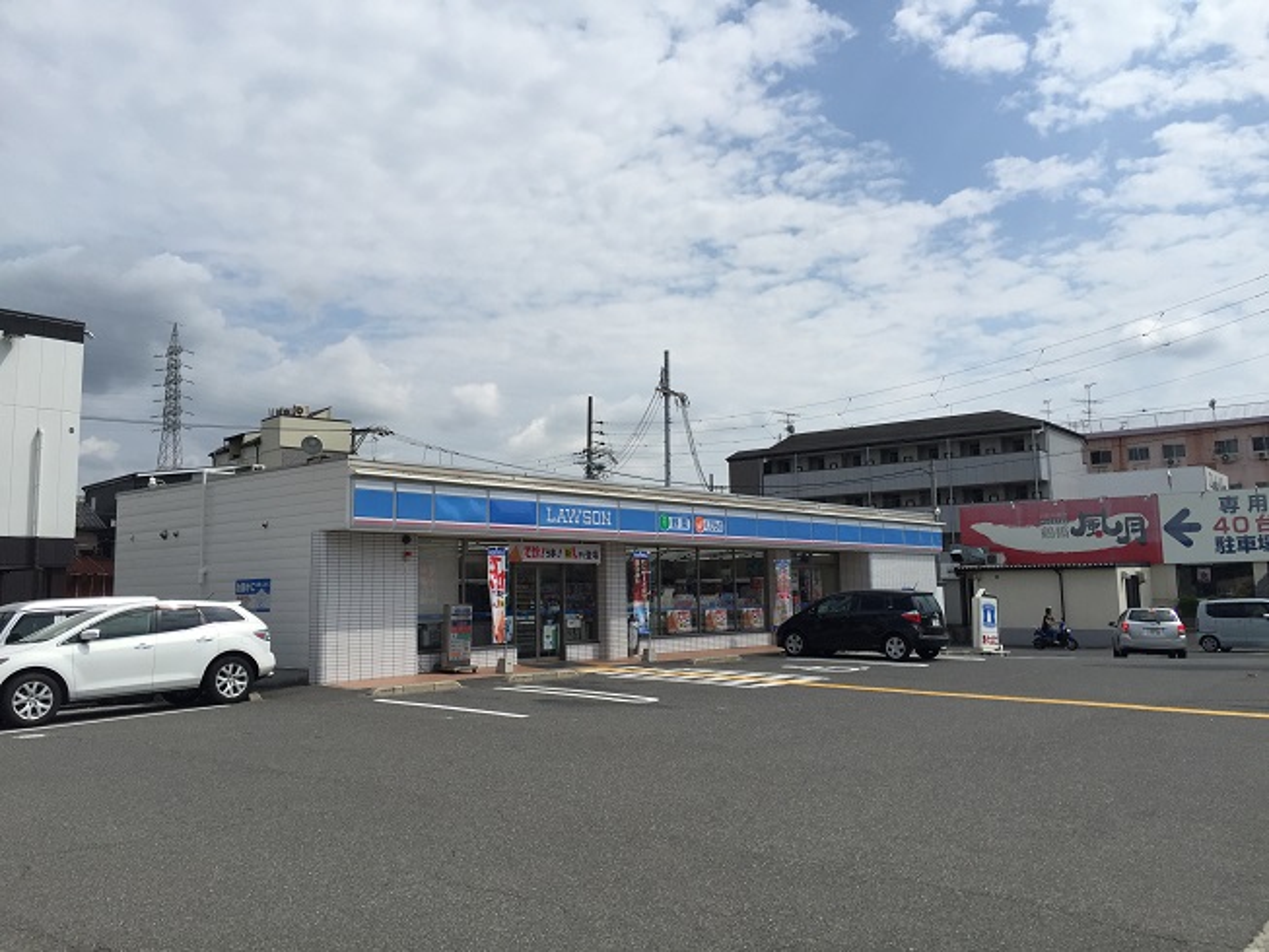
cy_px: 476
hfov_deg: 61.7
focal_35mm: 29
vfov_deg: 48.2
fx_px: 1063
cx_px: 634
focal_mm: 4.15
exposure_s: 1/3968
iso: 32
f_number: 2.2
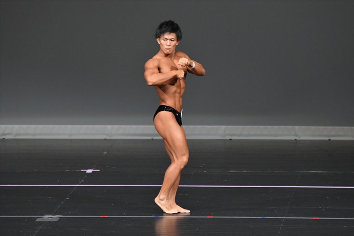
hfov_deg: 6.0
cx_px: 177
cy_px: 118
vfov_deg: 4.0
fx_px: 3391
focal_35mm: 345
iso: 4000
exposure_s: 1/400
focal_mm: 230
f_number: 5.6
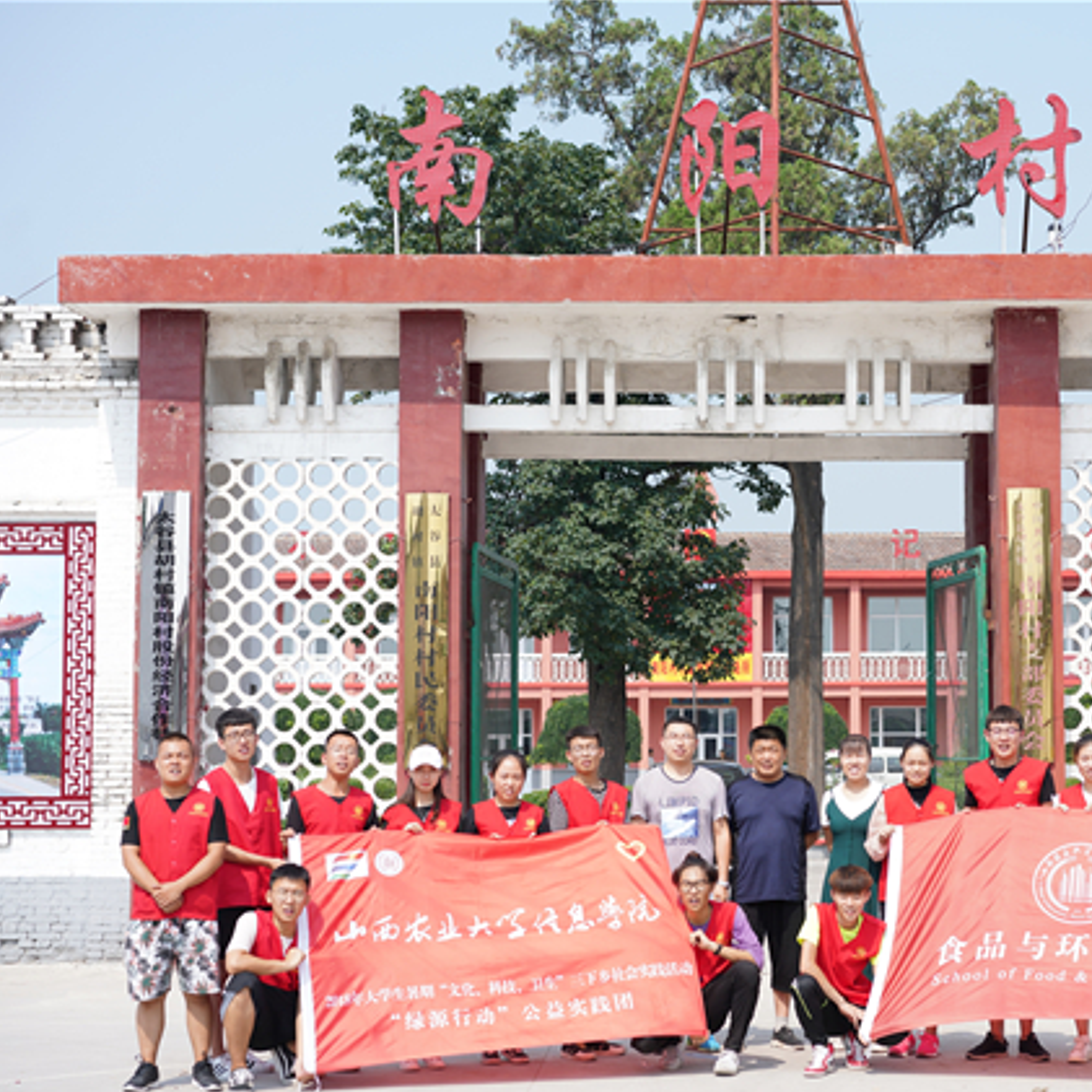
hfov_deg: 24.2
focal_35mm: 71
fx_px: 2534
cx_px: 763
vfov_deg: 24.3
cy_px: 550
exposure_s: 1/400
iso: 100
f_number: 5
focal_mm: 55
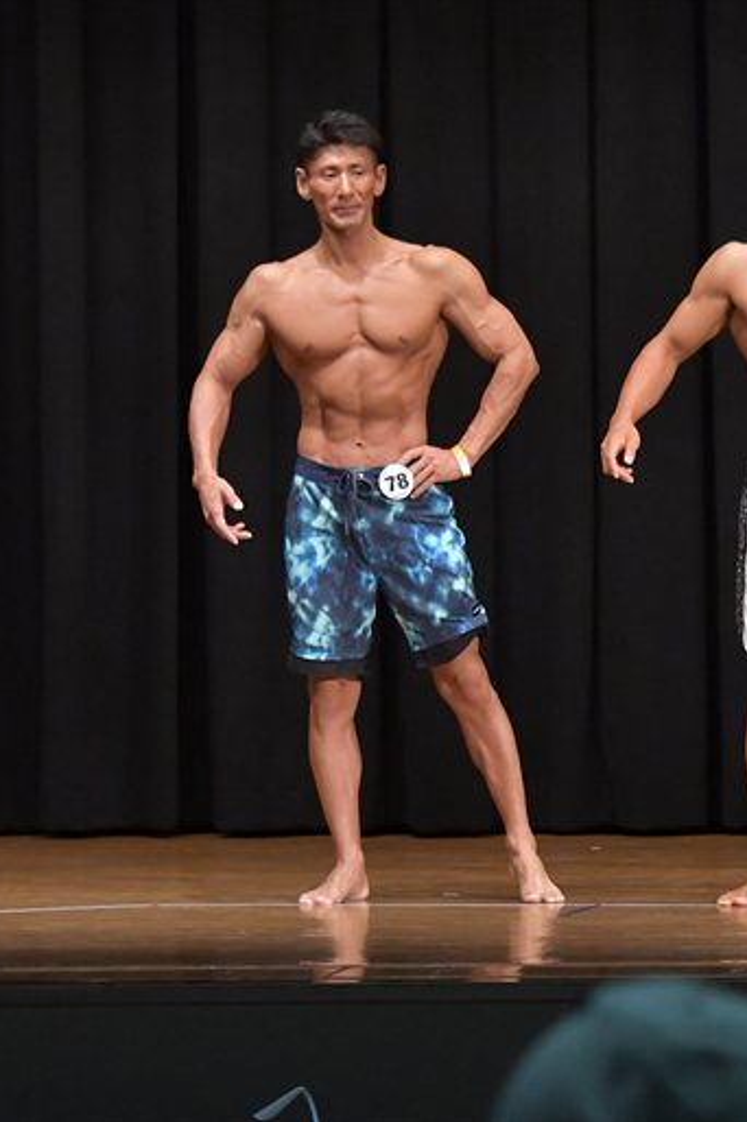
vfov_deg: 7.3
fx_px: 8788
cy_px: 561
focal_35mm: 282
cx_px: 724
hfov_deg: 4.9
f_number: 5.6
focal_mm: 125
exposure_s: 1/400
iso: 6400
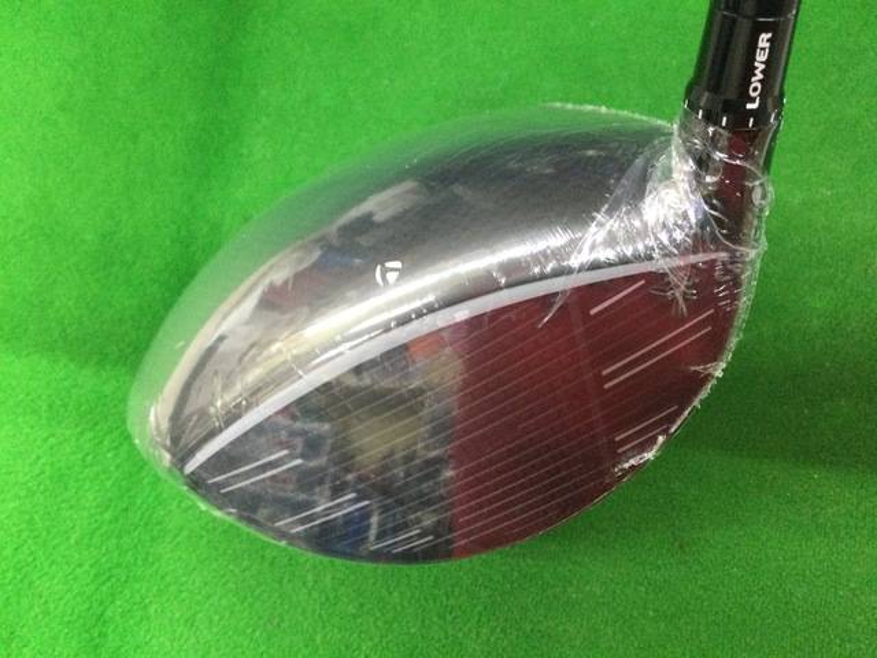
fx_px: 785
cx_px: 438
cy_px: 329
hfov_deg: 58.4
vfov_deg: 45.4
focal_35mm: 31
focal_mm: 3.3
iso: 200
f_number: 2.4
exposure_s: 1/30
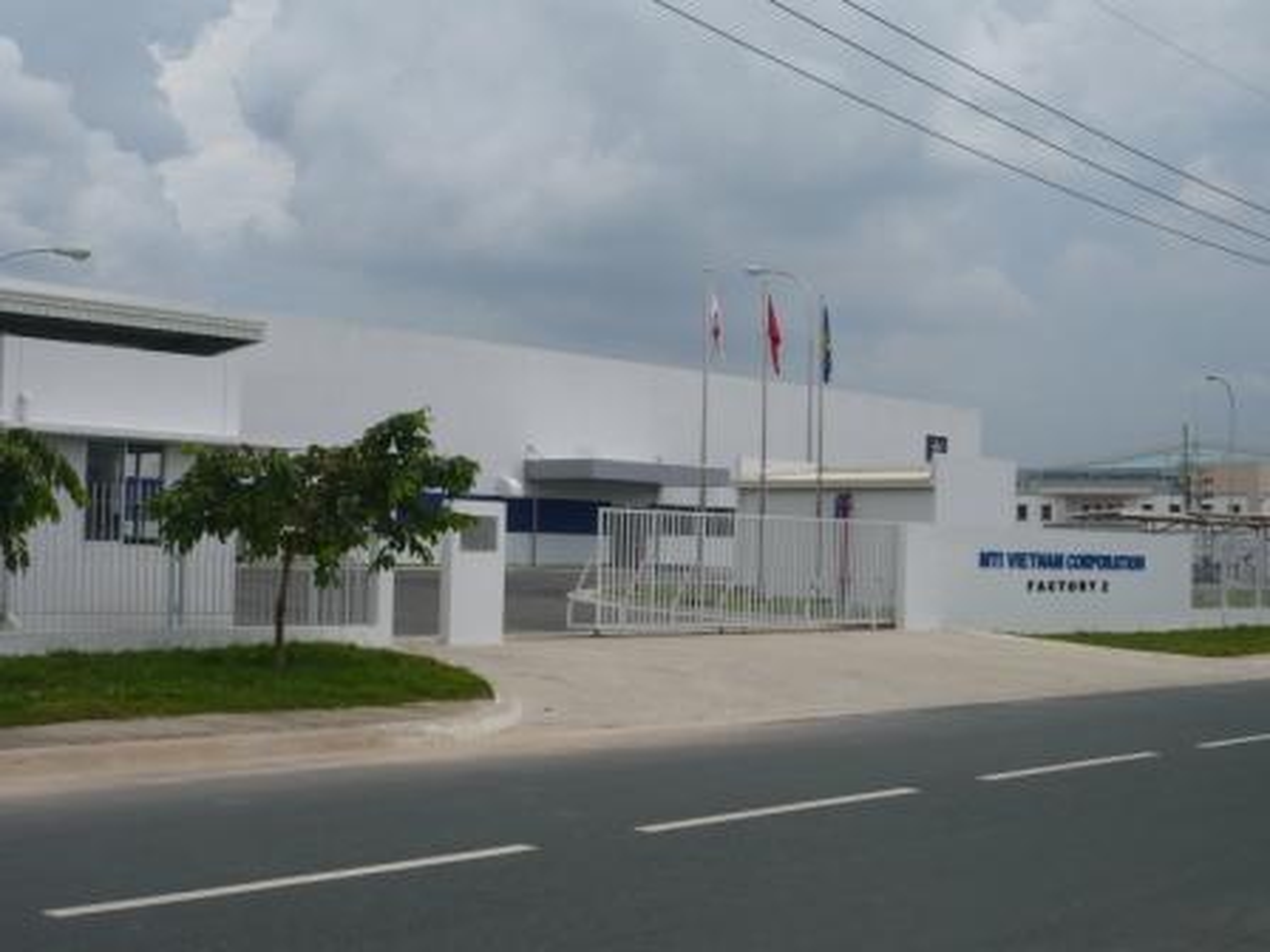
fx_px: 1834
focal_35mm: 50
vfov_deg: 29.1
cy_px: 476
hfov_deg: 38.2
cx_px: 635
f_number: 10
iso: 100
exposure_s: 1/320
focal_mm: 8.3
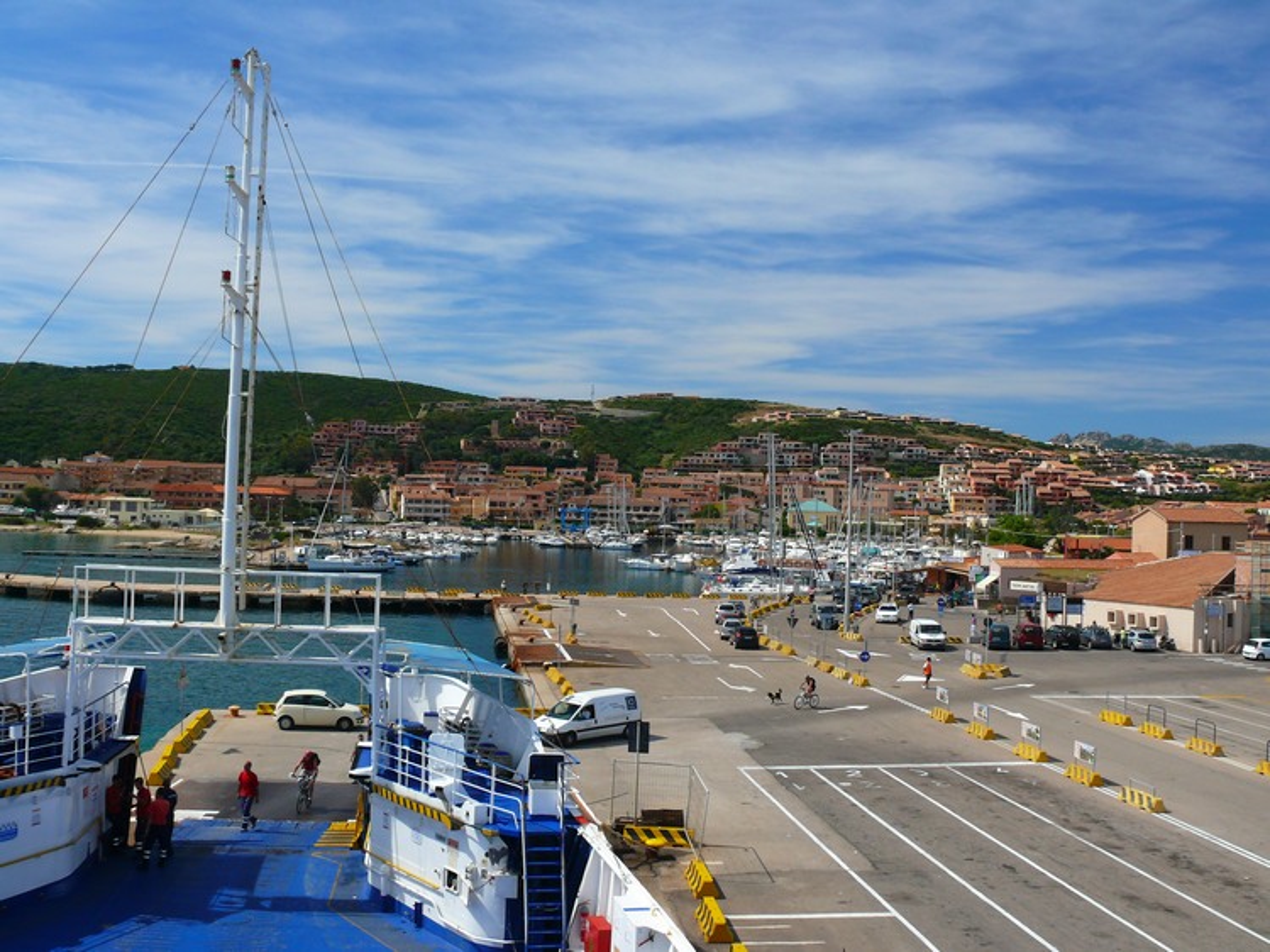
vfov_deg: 40.7
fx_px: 1284
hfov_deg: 52.6
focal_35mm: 35
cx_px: 635
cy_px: 476
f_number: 5
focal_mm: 7.4
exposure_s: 1/250
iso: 100
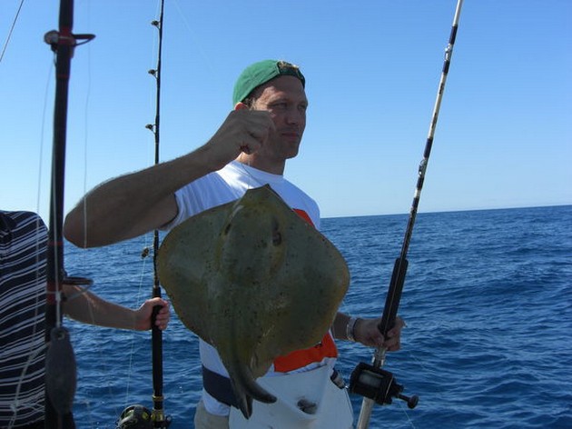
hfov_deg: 49.0
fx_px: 628
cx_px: 286
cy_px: 214
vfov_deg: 37.7
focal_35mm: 38
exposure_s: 1/800
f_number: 4
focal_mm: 7.9
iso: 80
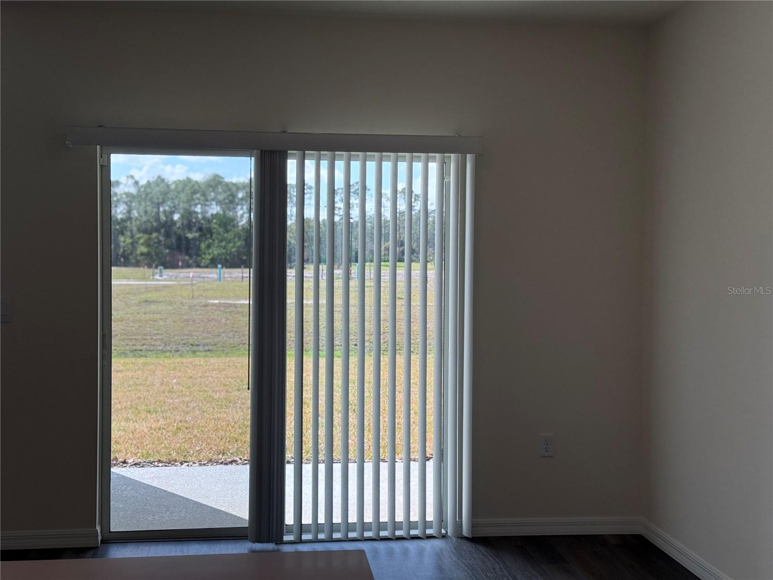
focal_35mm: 48
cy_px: 290
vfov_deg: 30.3
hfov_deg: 39.7
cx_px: 386
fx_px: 1072
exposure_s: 1/1100
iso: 80
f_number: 1.78
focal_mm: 6.76
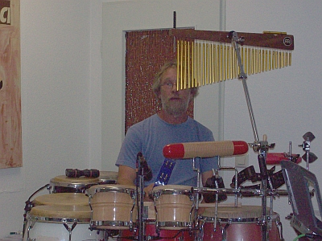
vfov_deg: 17.0
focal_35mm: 87
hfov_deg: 22.5
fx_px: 809
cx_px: 161
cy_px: 120
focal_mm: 14.3
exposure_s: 1/112
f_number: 4.3
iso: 200
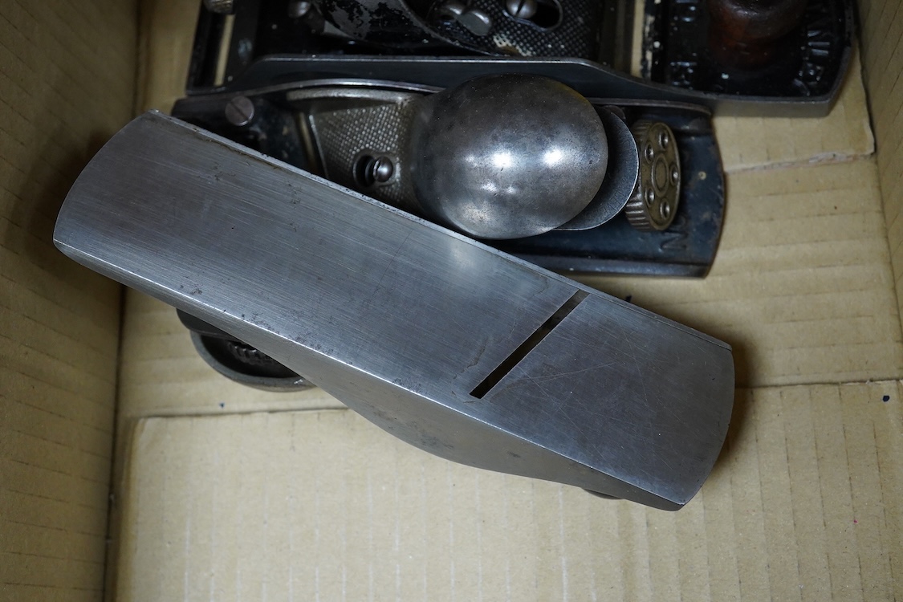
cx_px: 452
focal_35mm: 45
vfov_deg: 29.9
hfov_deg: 43.6
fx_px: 1129
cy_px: 301
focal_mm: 30
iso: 2500
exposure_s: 1/100
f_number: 9
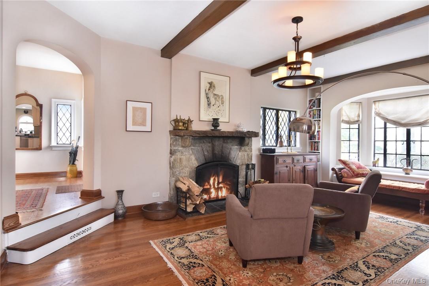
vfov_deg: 67.4
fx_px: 214
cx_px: 214
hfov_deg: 90.0
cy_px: 143
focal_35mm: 18
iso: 800
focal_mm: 12
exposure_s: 1/25
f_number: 11
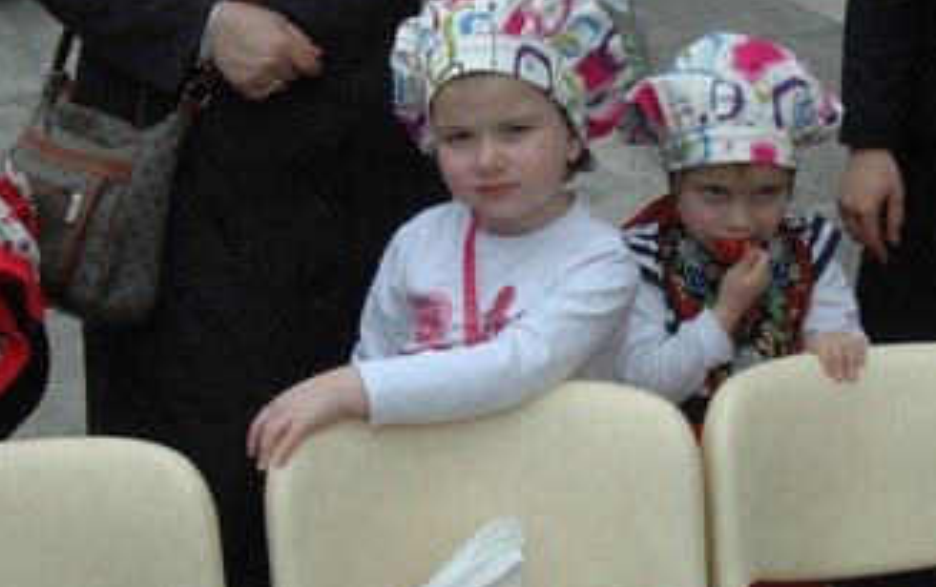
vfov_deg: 17.4
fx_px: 1915
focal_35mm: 75
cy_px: 328
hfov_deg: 27.5
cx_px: 472
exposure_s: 1/400
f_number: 10
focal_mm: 24
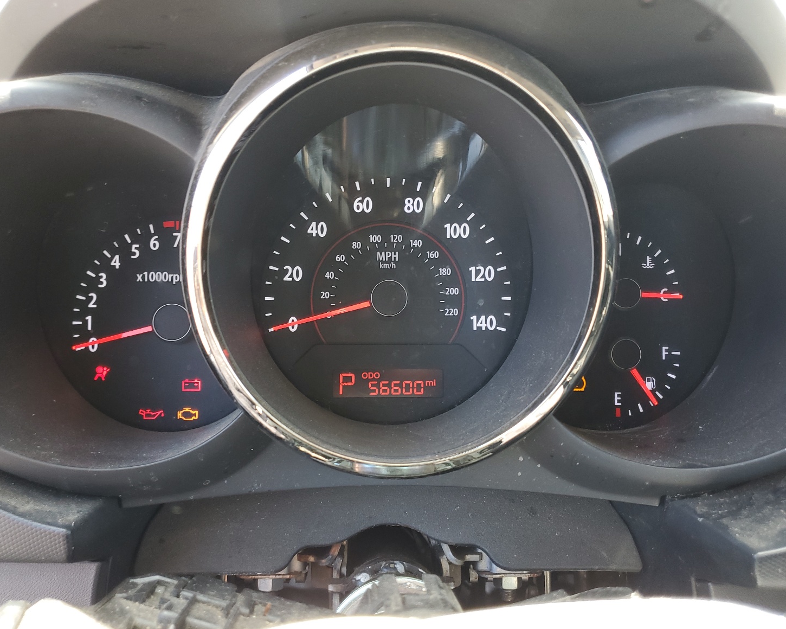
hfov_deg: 62.2
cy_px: 308
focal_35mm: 28
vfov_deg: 51.5
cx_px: 378
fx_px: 651
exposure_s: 1/60.2
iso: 64
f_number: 1.5
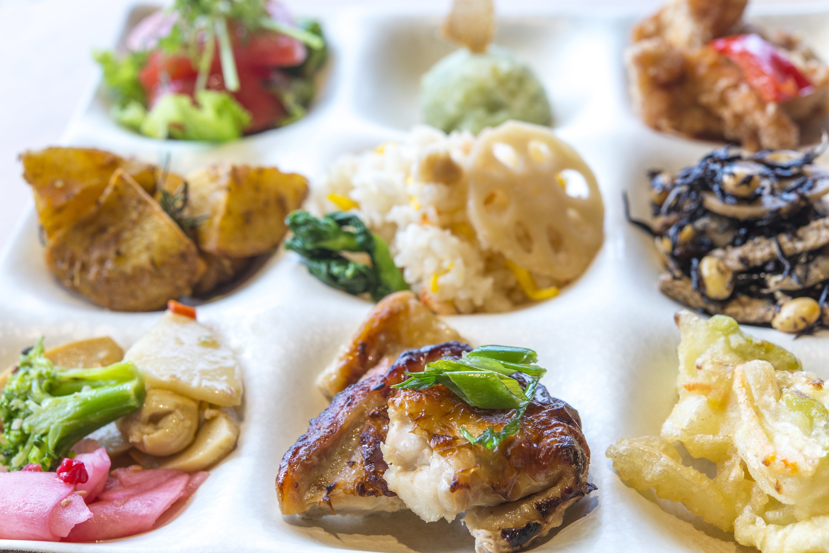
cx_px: 414
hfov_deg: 33.4
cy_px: 276
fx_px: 1382
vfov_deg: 22.6
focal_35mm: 60
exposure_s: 1/100
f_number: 8
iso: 400
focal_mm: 60
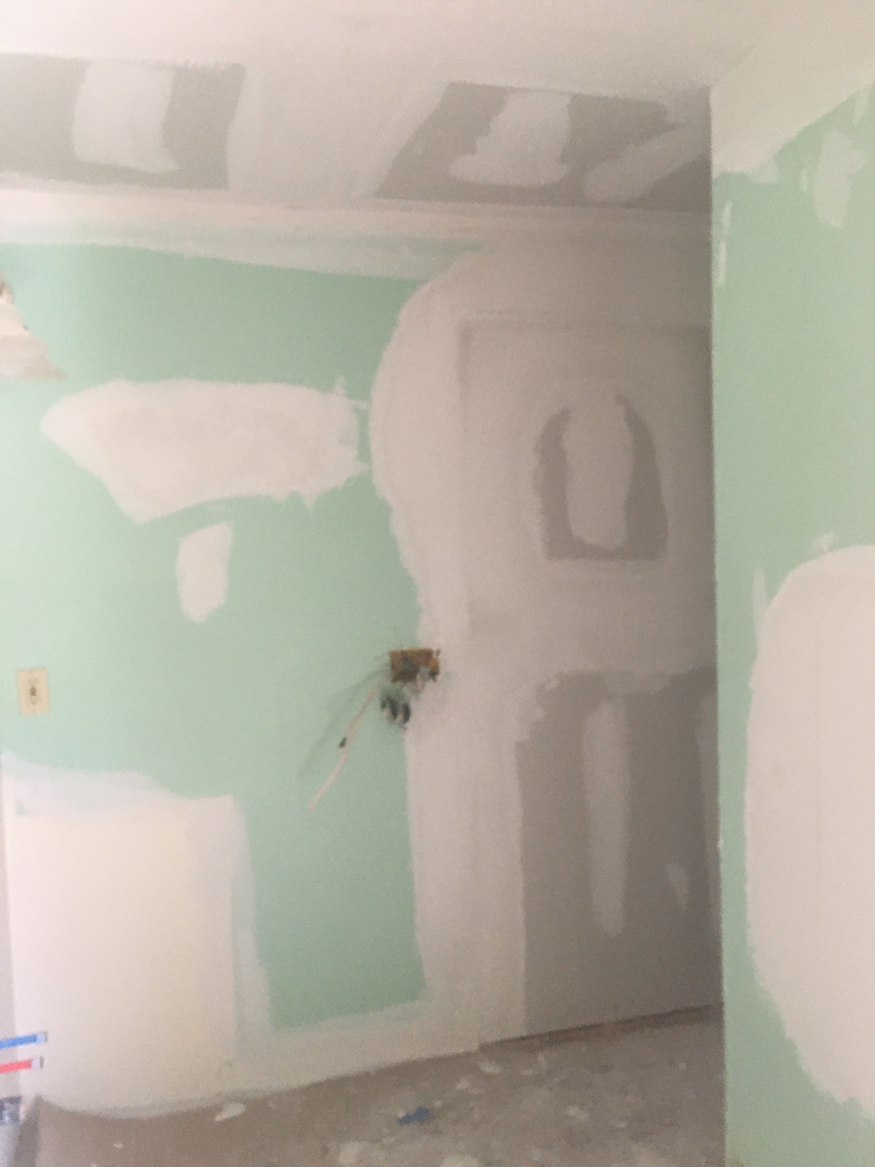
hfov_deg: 48.2
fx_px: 977
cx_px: 438
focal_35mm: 29
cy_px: 584
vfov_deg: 61.7
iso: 160
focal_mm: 4.15
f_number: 2.2
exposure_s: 1/30
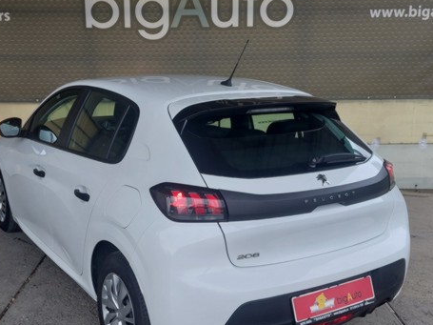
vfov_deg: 32.9
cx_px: 199
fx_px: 550
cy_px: 173
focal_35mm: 44
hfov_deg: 42.9
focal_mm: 5.23
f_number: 1.8
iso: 80
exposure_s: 1/100
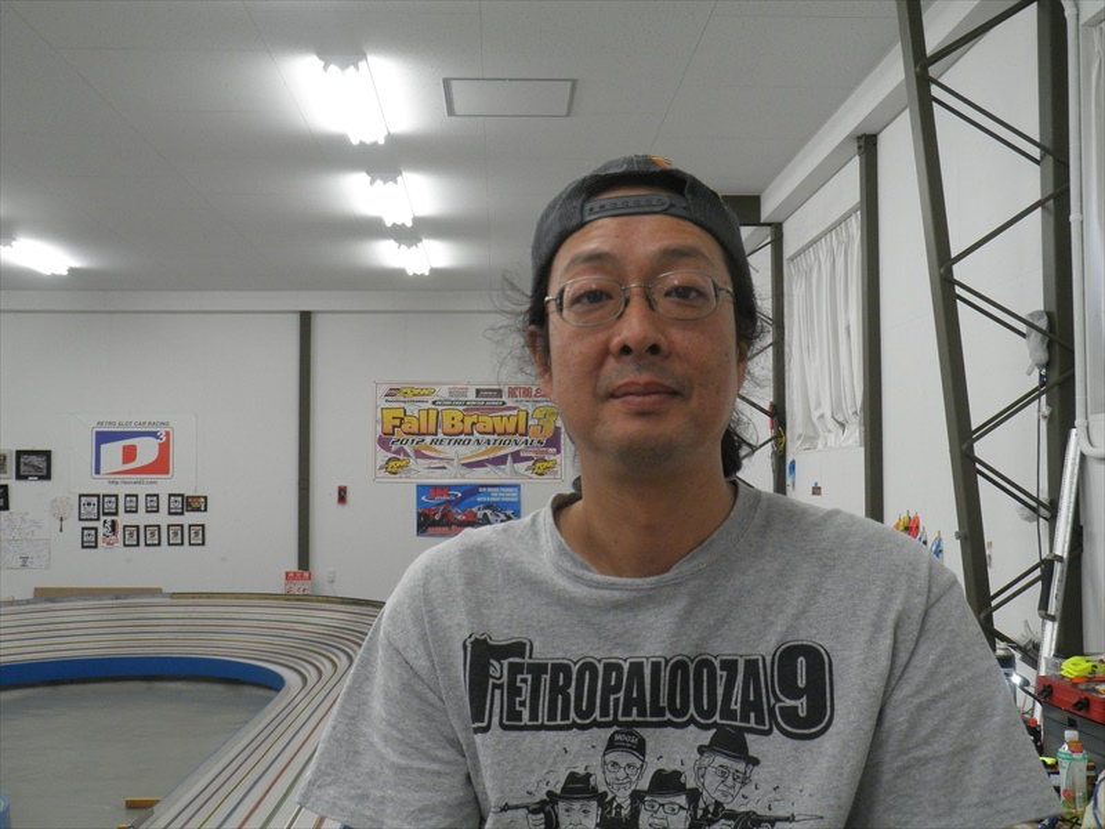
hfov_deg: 45.8
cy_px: 414
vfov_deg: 35.1
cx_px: 552
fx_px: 1309
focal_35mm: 41
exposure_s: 1/30
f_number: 3.9
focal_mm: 7.3
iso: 200
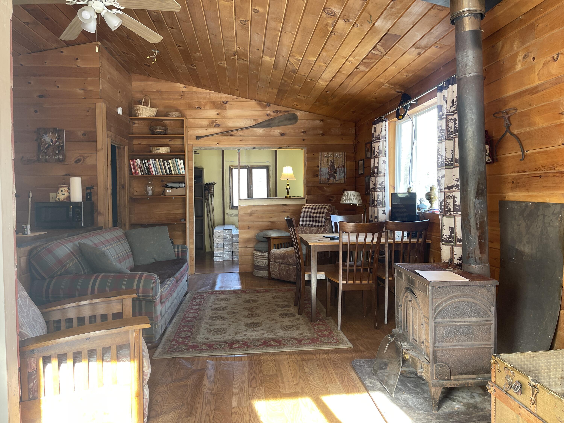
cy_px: 212
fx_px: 407
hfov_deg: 69.4
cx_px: 282
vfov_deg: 54.9
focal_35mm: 25
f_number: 1.6
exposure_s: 1/60
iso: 80
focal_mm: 5.1
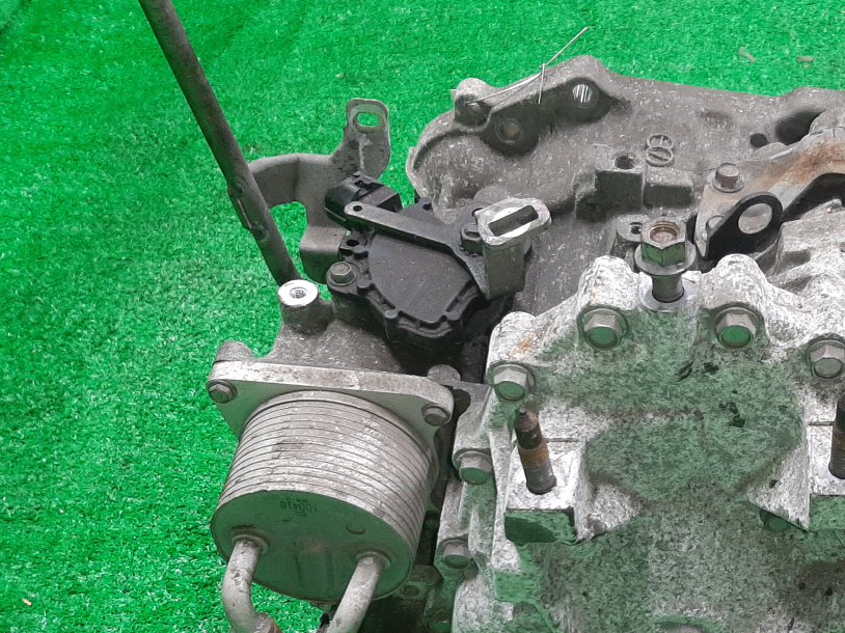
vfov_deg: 30.6
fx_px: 1123
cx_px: 682
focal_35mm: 46
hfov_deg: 39.5
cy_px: 526
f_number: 1.7
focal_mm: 3.93
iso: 167
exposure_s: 1/50
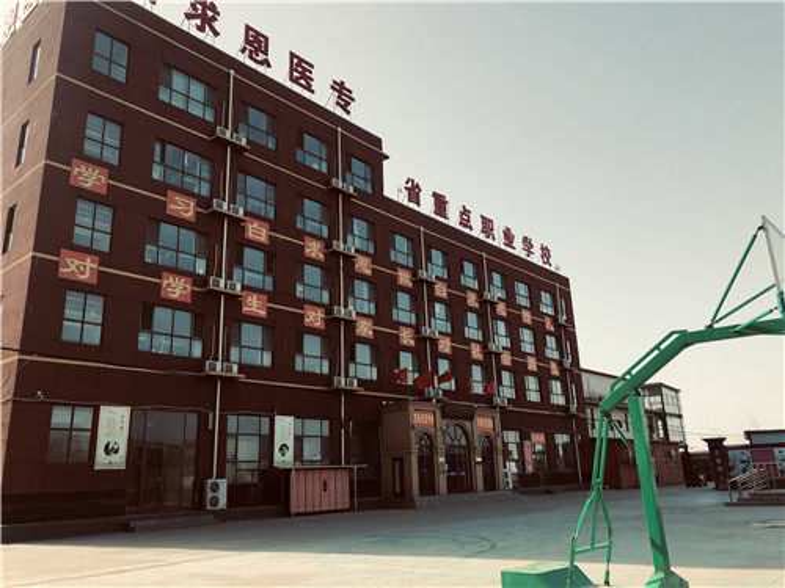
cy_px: 294
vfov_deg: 49.7
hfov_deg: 63.4
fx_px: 635
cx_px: 392
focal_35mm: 28
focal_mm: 4
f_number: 1.8
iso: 20
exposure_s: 1/1412
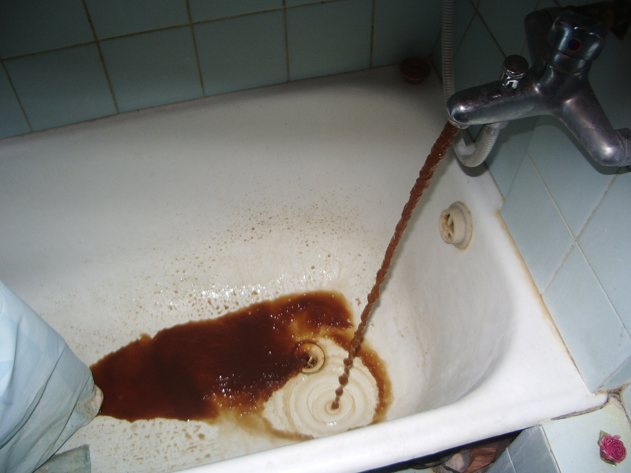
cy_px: 236
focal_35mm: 35
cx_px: 316
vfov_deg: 40.7
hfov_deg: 52.6
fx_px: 638
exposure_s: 1/40
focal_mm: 5.8
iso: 50
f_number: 2.6
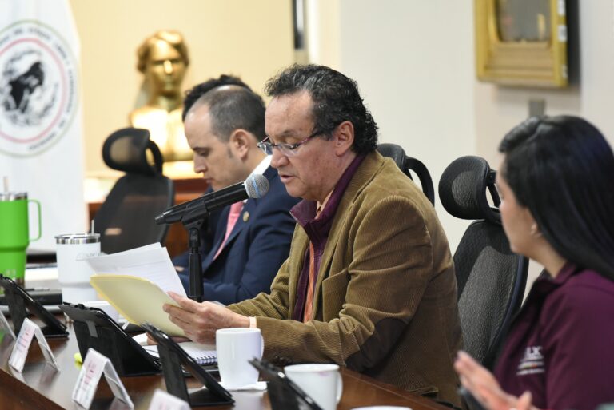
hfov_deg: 10.3
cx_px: 307
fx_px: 3413
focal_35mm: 200
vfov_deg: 6.9
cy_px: 205
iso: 5000
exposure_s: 1/50
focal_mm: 200
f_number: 6.3
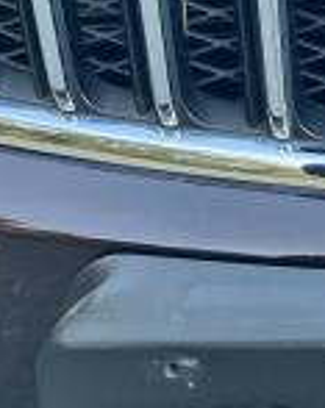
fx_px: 1134
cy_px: -111
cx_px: 400
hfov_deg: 15.6
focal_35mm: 94
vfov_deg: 19.0
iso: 80
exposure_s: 1/121
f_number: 1.8
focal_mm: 3.99
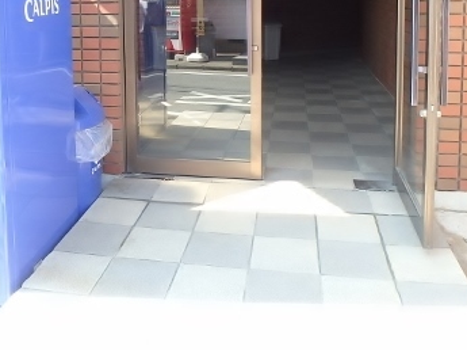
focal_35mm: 39
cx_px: 195
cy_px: 33
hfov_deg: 47.7
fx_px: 526
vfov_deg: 34.6
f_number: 3.5
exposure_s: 1/60
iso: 125
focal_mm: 3.7
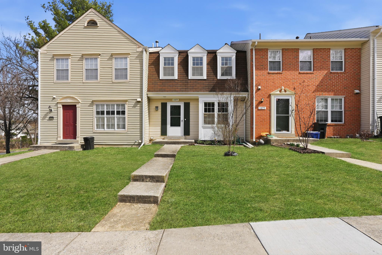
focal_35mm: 16
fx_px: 175
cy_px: 128
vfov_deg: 72.1
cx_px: 191
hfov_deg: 95.0
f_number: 10
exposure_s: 1/160
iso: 80
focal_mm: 16.5
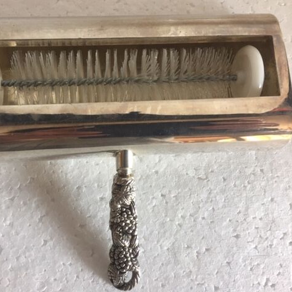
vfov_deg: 47.2
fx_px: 334
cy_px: 147
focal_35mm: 35
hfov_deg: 47.0
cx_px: 117
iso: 100
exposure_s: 1/33
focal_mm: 4.15
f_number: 2.2
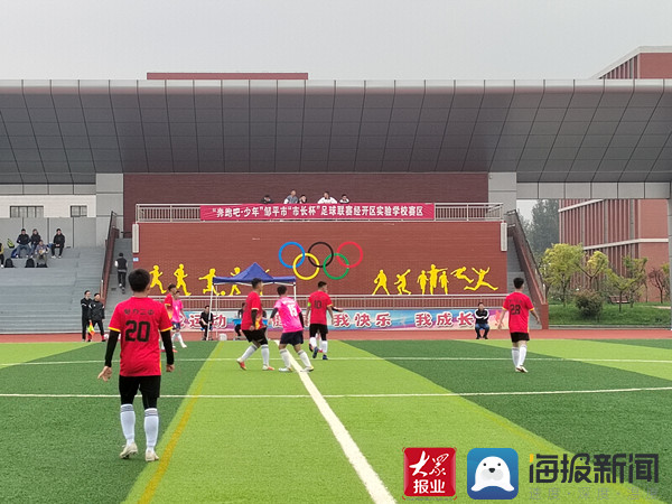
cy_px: 252
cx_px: 336
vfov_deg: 13.1
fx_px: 2194
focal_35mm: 113
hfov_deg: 17.4
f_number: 1.9
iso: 115
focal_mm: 5.52
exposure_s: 1/100
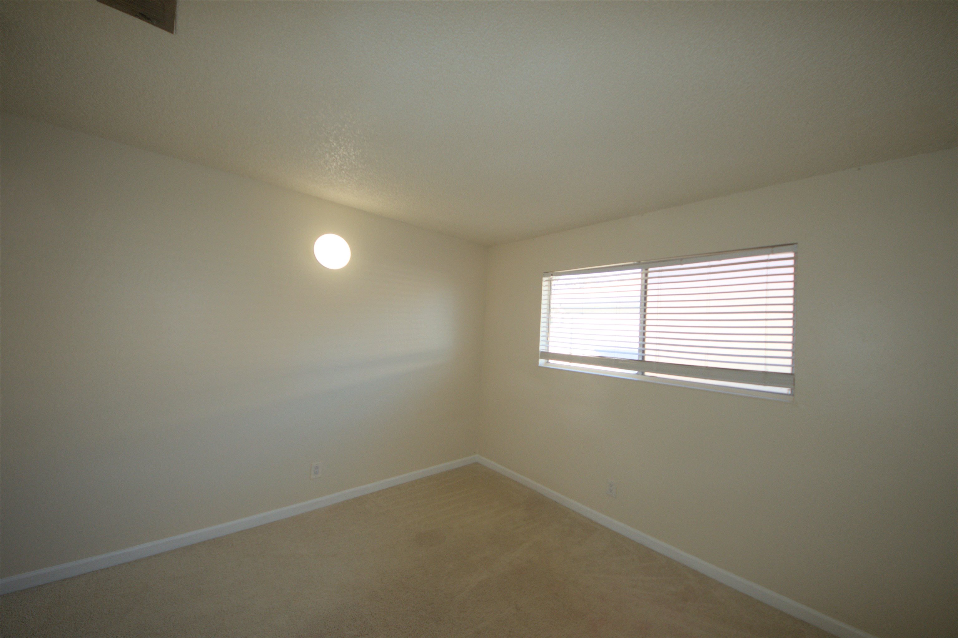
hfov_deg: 112.6
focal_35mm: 12
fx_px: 319
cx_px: 479
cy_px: 319
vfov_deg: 89.9
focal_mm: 8
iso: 360
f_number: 4.5
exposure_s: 1/125
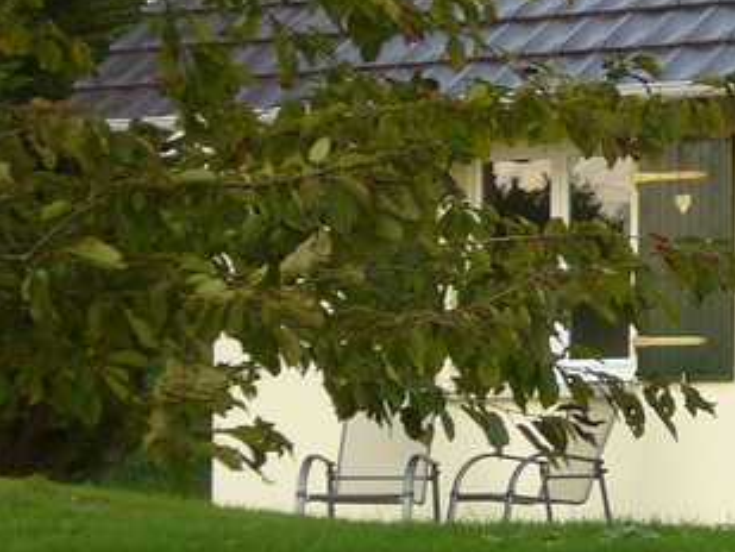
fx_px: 4503
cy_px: 128
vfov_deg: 7.0
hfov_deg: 9.2
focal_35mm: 212
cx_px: 833
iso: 80
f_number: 3.9
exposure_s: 1/60
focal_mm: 10.9
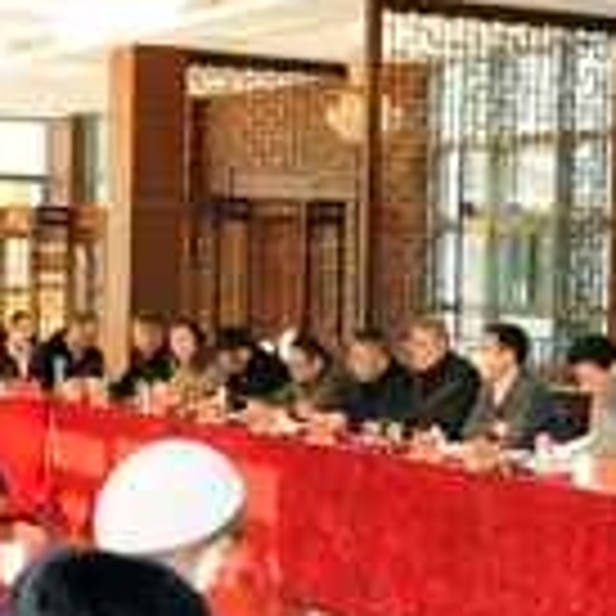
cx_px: 405
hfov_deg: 18.8
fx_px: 1852
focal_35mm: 92
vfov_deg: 18.9
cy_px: 375
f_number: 4
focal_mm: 18
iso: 720
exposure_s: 1/60
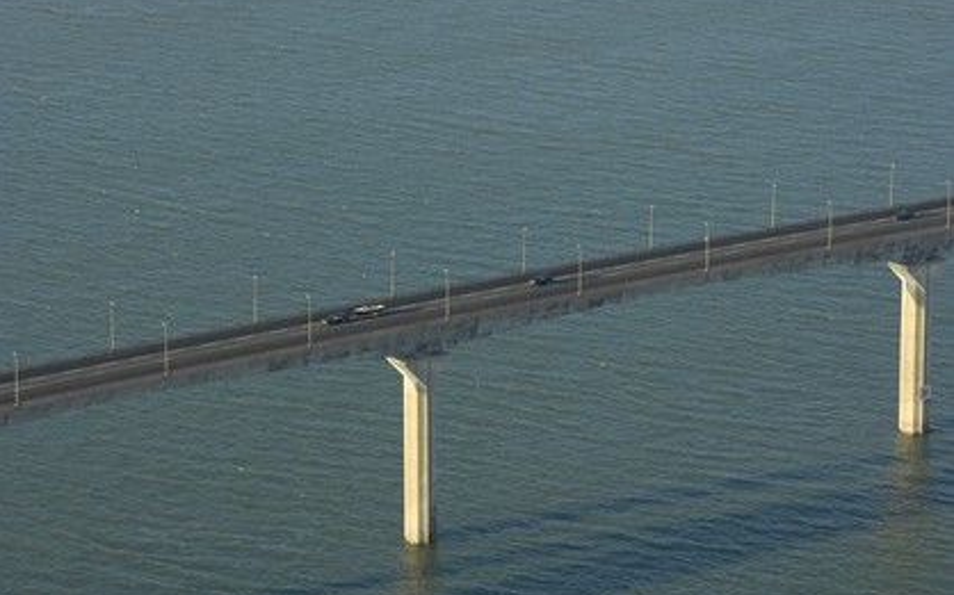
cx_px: 476
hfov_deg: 13.0
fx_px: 4198
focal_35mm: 162
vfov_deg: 8.1
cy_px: 287
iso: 100
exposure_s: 1/350
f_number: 4
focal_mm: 105
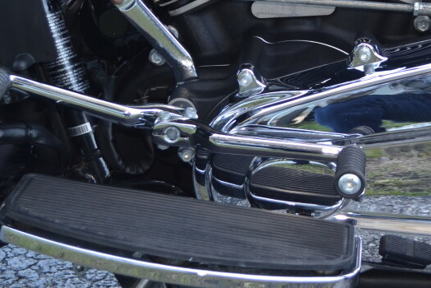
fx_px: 1234
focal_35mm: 103
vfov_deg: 13.1
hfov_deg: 19.4
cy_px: -8
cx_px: 394
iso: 250
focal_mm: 30
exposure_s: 1/125
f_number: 4.5
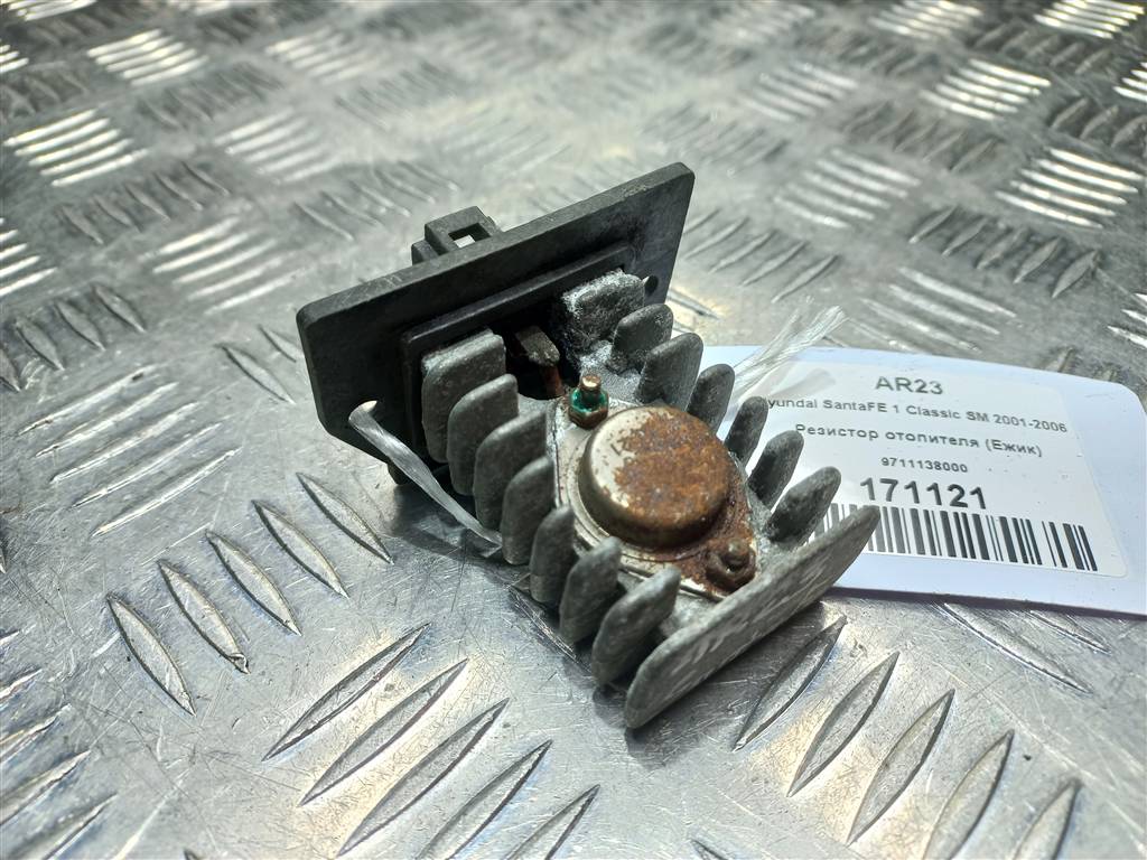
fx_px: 828
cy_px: 430
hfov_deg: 69.4
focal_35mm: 25
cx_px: 574
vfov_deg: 54.9
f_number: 1.8
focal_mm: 4.6
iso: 32
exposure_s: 1/50
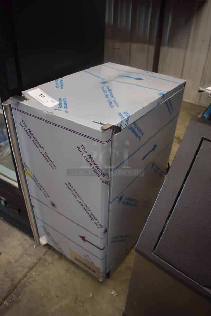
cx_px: 106
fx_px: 237
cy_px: 158
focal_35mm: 27
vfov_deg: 67.3
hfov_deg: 48.0
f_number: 3.5
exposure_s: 1/125
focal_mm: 18
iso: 1000
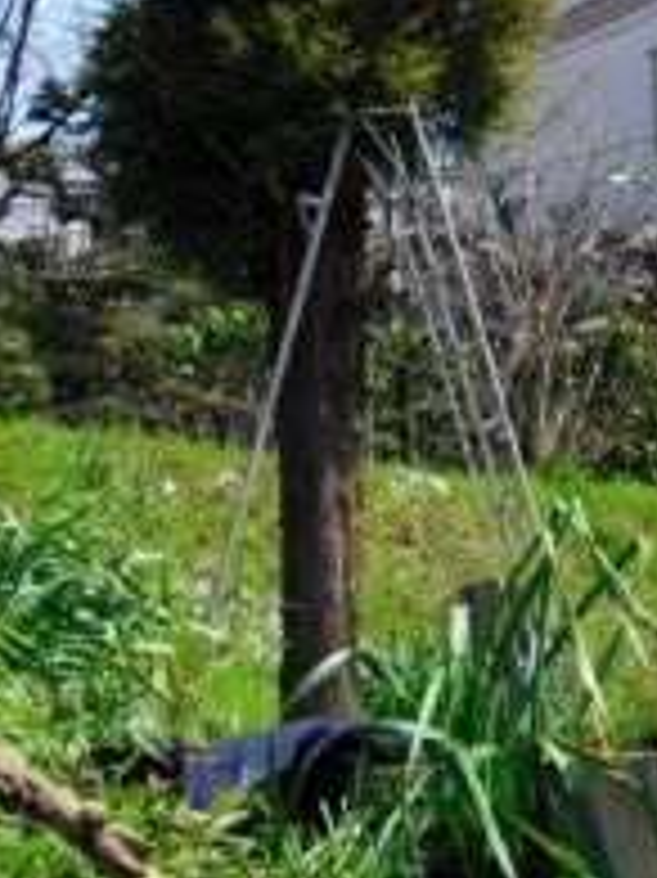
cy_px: -126
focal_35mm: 122
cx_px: 500
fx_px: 3091
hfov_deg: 12.1
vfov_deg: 15.7
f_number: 3.8
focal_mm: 9.4
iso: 64
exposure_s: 1/400
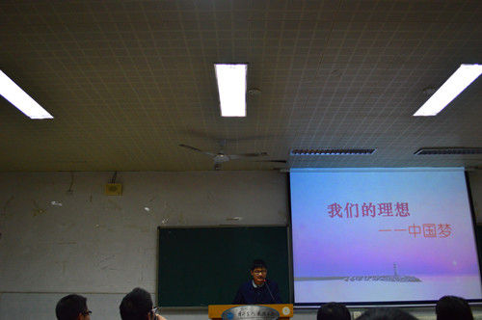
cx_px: 241
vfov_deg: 39.9
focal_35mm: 33
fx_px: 441
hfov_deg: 57.3
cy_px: 160
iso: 800
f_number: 3.8
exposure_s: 1/60
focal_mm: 22
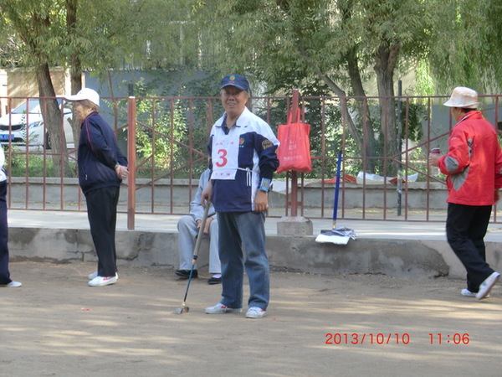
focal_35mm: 123
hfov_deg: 16.0
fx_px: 1784
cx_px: 251
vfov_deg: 12.0
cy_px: 188
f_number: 5.2
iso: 100
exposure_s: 1/60
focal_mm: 22
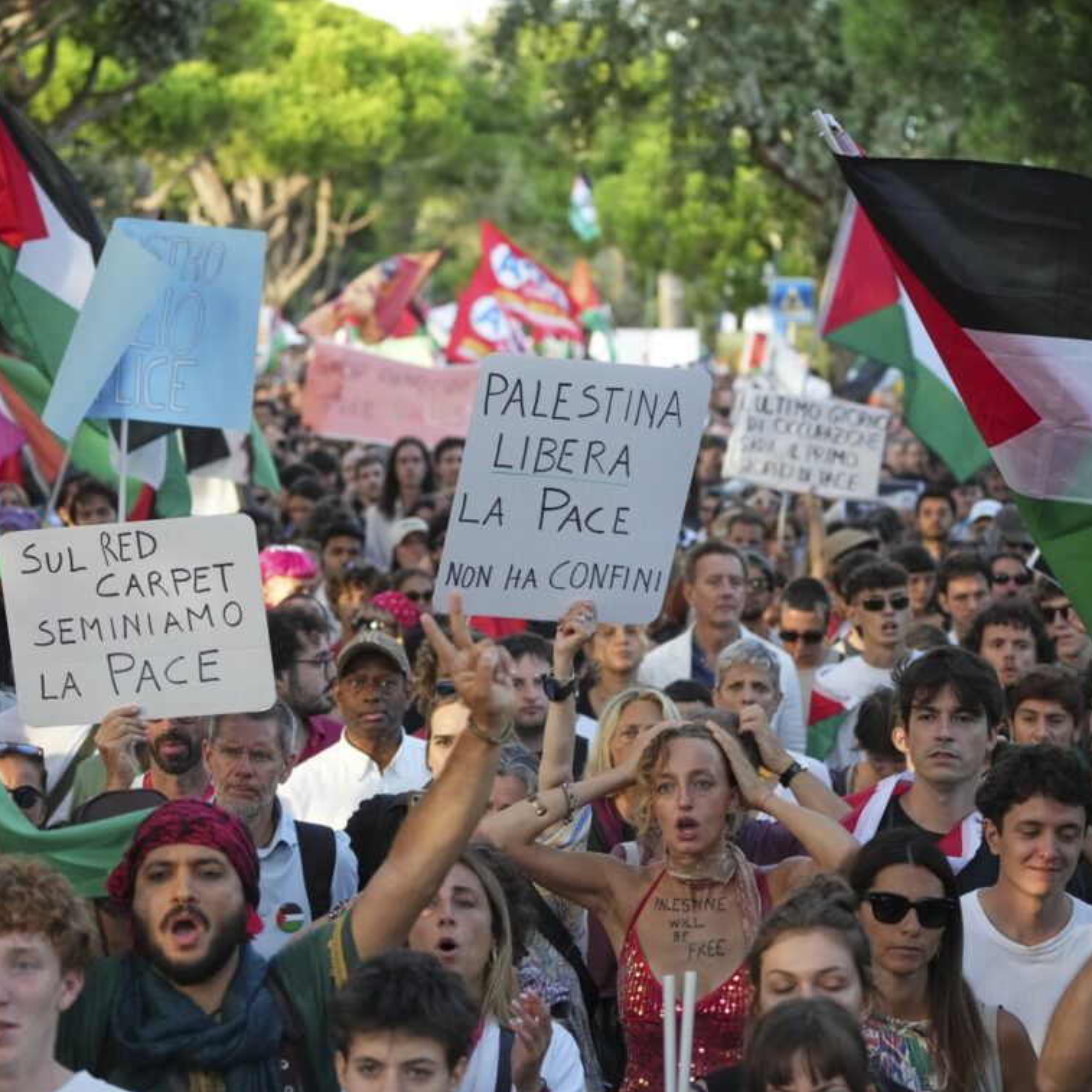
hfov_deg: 13.6
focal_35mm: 128
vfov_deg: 13.6
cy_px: 547
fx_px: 4568
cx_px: 492
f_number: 5
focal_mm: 100
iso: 3200
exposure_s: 1/1000
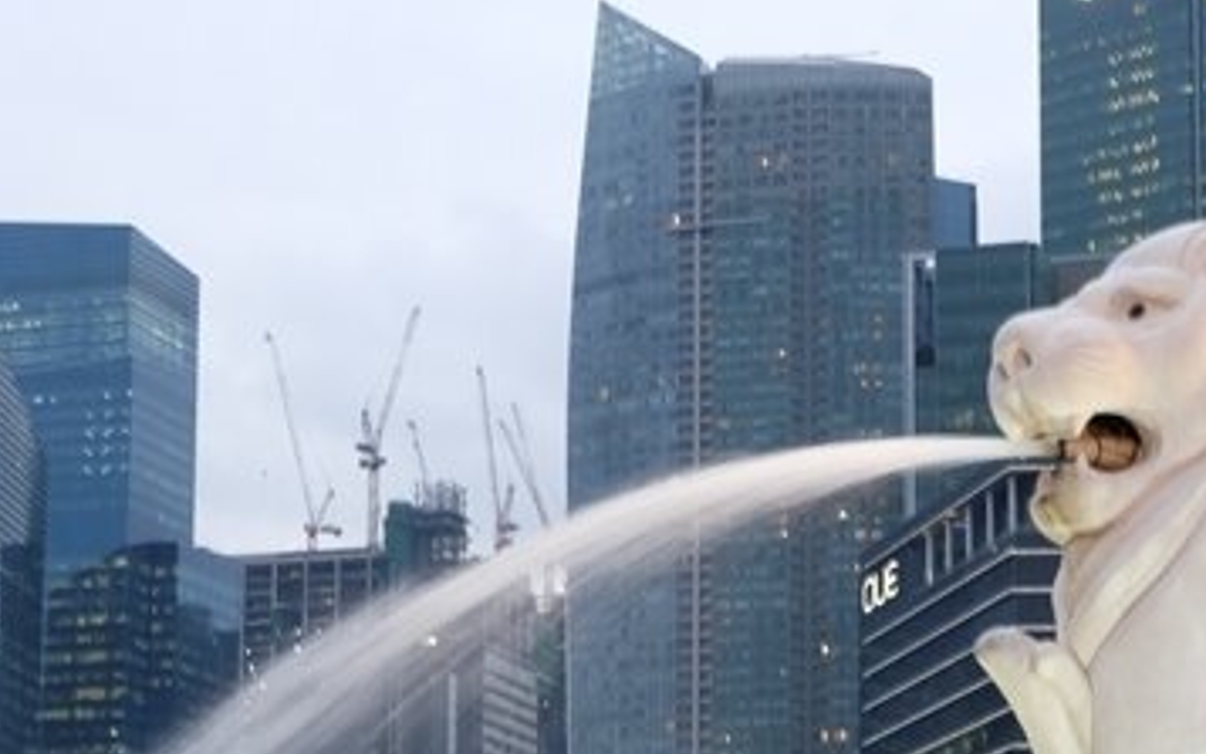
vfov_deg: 12.0
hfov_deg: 19.3
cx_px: 544
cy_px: 768
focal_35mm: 108
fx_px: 3549
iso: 1250
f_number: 10
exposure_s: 1/8
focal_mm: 27.7
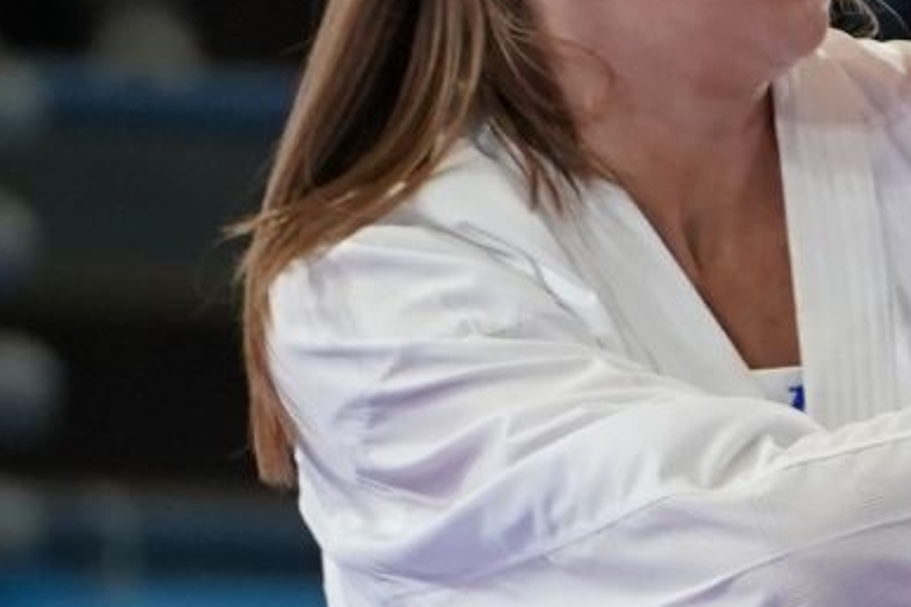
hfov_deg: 2.1
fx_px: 25202
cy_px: 398
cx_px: 2079
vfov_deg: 1.4
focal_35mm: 996
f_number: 2.8
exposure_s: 1/1000
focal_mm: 143
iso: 1600
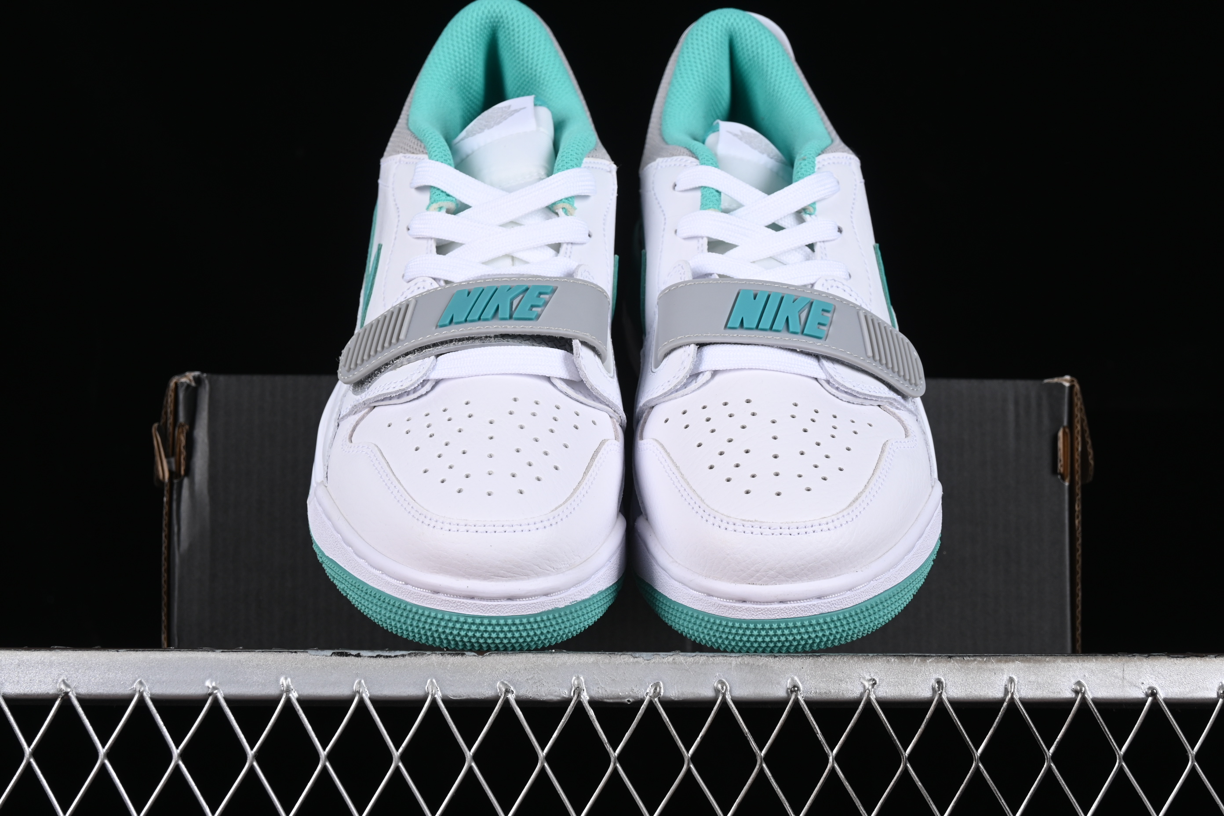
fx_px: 2550
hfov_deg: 27.0
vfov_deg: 18.2
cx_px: 612
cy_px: 408
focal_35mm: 75
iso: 160
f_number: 8
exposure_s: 1/80
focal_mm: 50
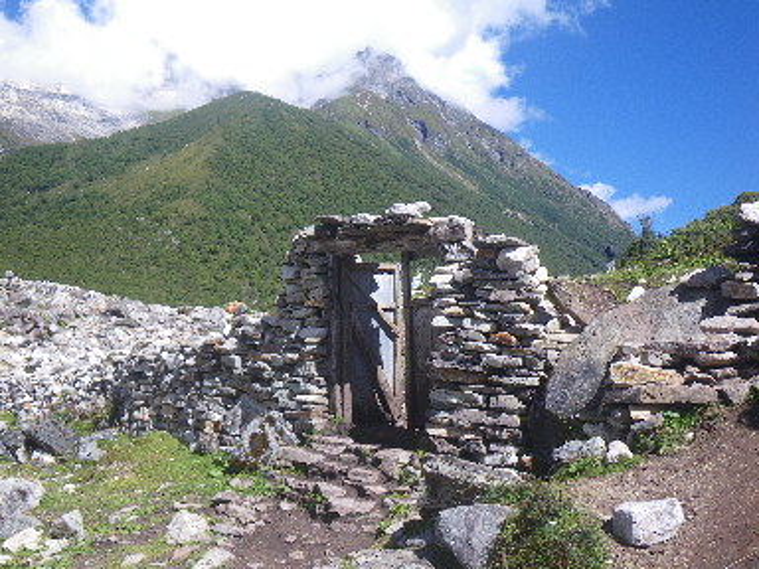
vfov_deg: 41.8
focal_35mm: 34
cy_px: 284
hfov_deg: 54.0
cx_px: 380
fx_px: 745
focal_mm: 6.1
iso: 50
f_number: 4.6
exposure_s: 1/200
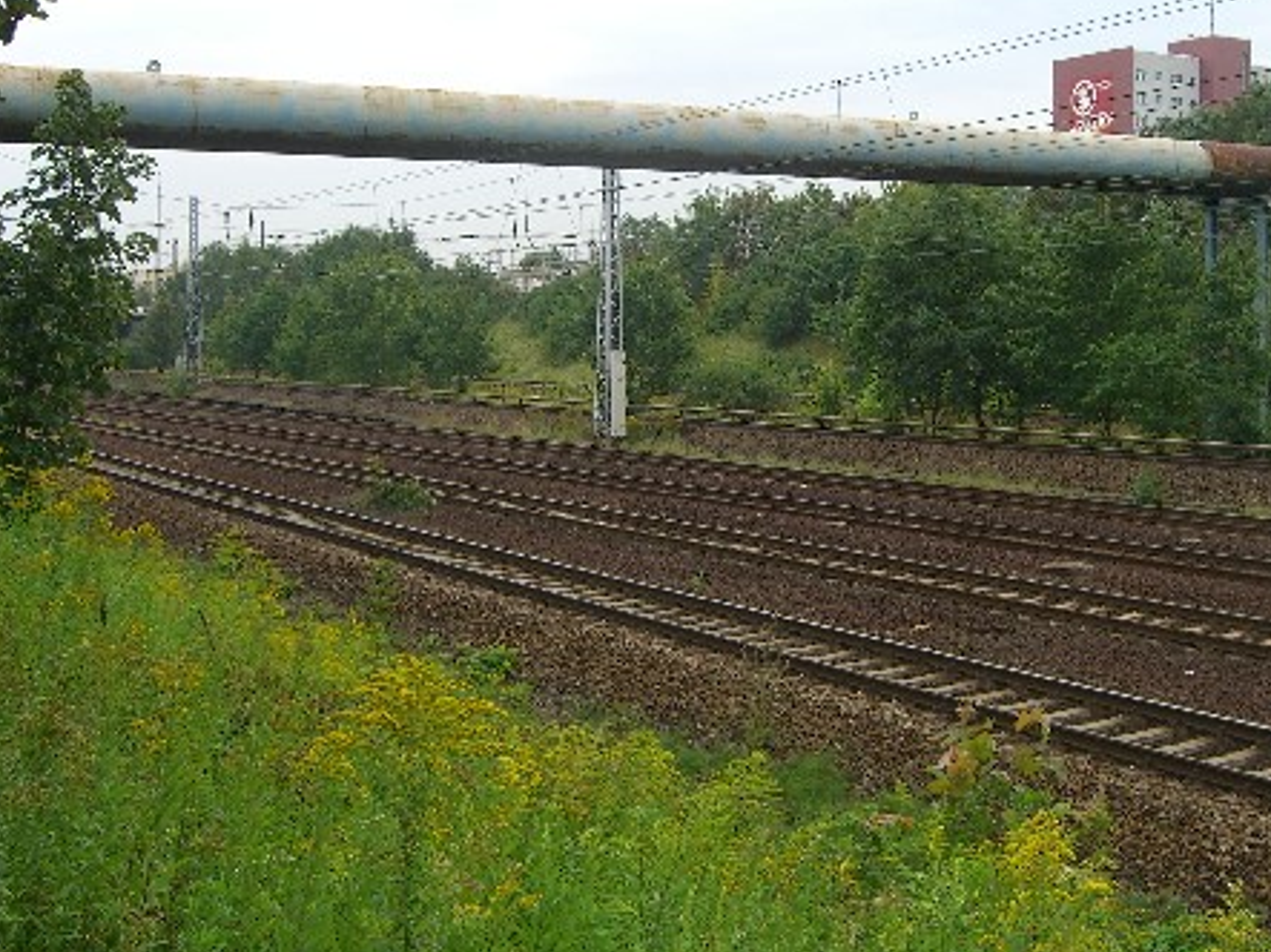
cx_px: 785
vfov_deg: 29.0
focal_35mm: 50
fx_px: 1835
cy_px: 400
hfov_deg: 38.0
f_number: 4
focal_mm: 7.9
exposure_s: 1/250
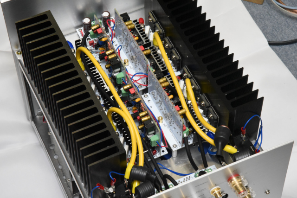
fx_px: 990
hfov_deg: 17.1
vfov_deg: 11.4
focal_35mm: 120
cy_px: 99
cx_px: 148
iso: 8000
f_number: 22
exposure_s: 1/125
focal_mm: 120
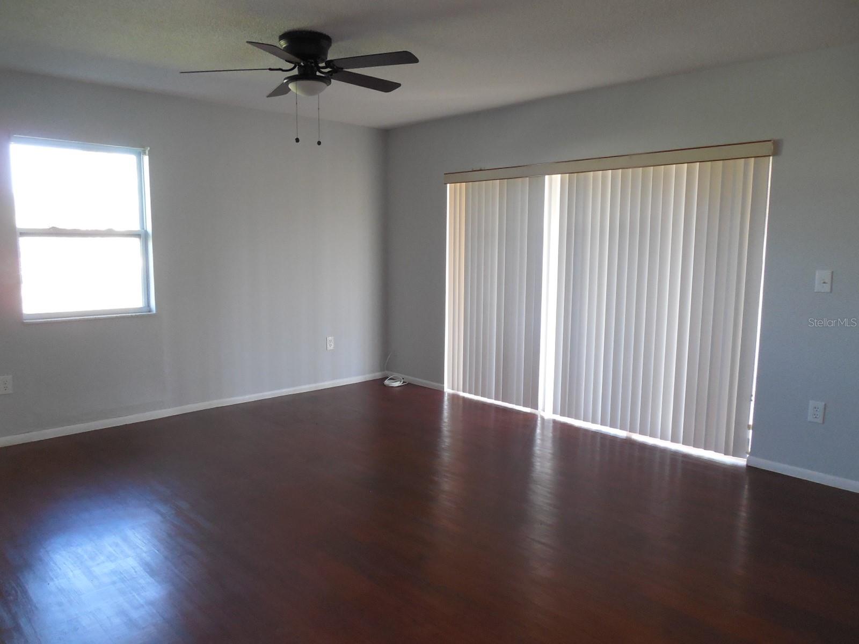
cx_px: 430
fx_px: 620
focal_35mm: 25
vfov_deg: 54.9
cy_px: 322
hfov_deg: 69.4
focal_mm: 4.5
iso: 400
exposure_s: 1/30
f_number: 3.3
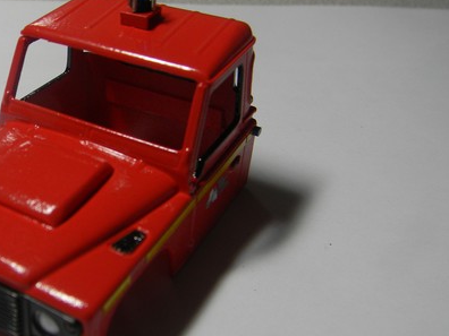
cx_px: 121
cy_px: 178
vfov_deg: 31.5
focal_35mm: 46
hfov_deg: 40.3
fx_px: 597
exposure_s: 1/30
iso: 88
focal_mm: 5
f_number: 3.5
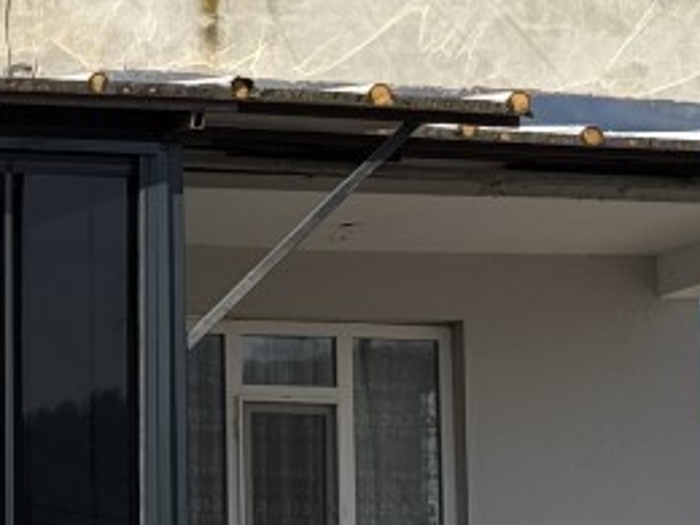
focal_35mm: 189
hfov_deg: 10.0
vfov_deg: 7.9
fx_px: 3822
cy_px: 296
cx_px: -485
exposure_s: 1/5208
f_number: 1.78
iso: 64
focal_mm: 6.76
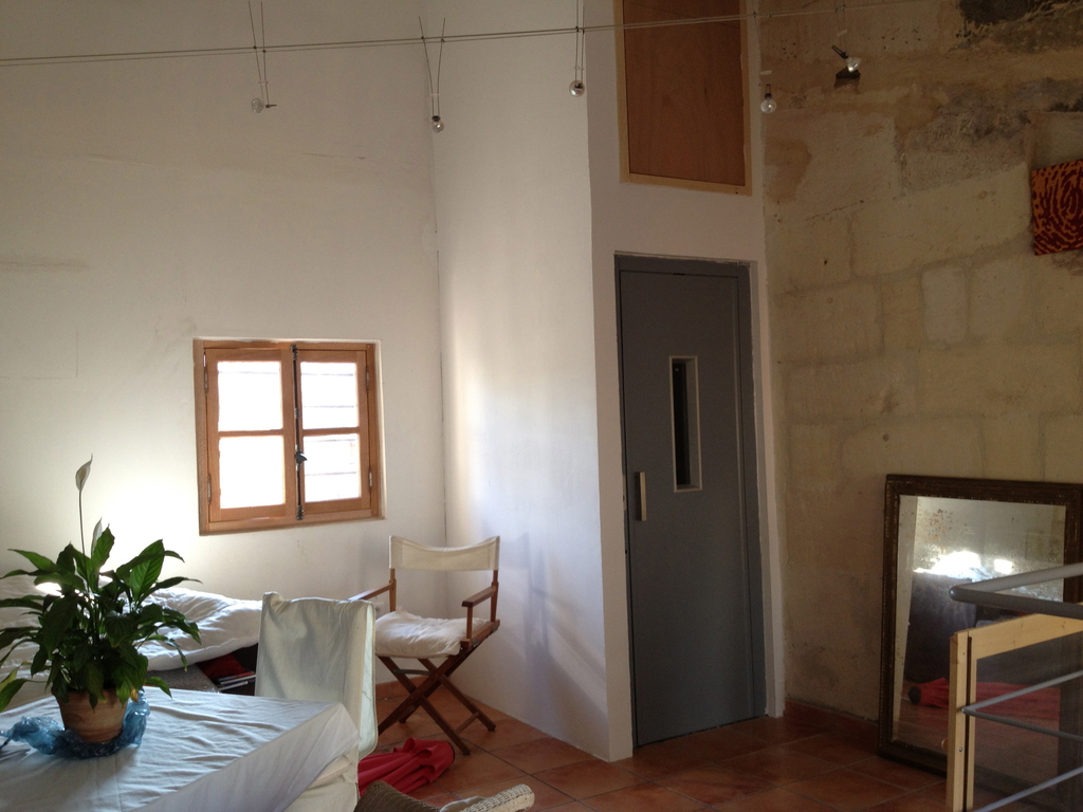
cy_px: 406
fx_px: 1095
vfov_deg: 40.7
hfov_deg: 52.6
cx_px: 542
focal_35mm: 35
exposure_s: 1/30
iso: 80
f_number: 2.4
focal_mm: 4.28
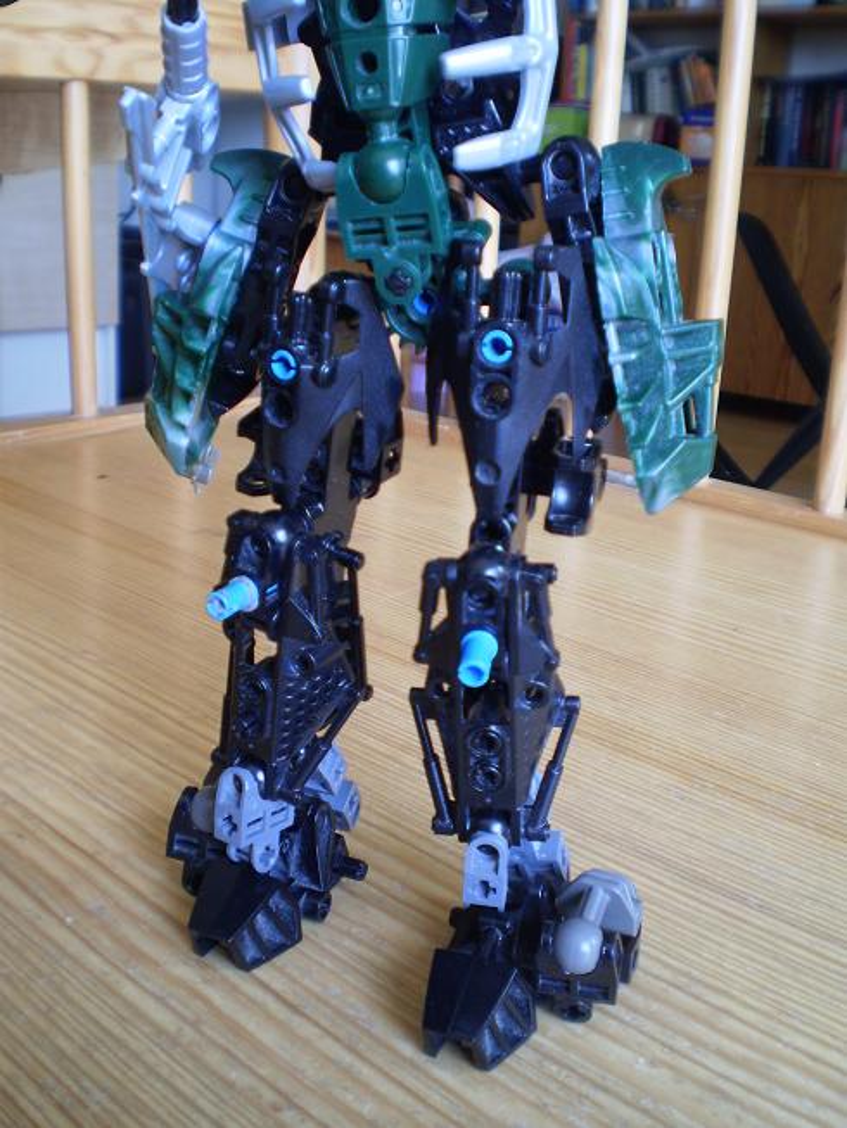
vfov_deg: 51.3
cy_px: 564
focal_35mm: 36
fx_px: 1174
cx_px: 424
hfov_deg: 39.7
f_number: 3.1
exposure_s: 1/15
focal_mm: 6.3
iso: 125
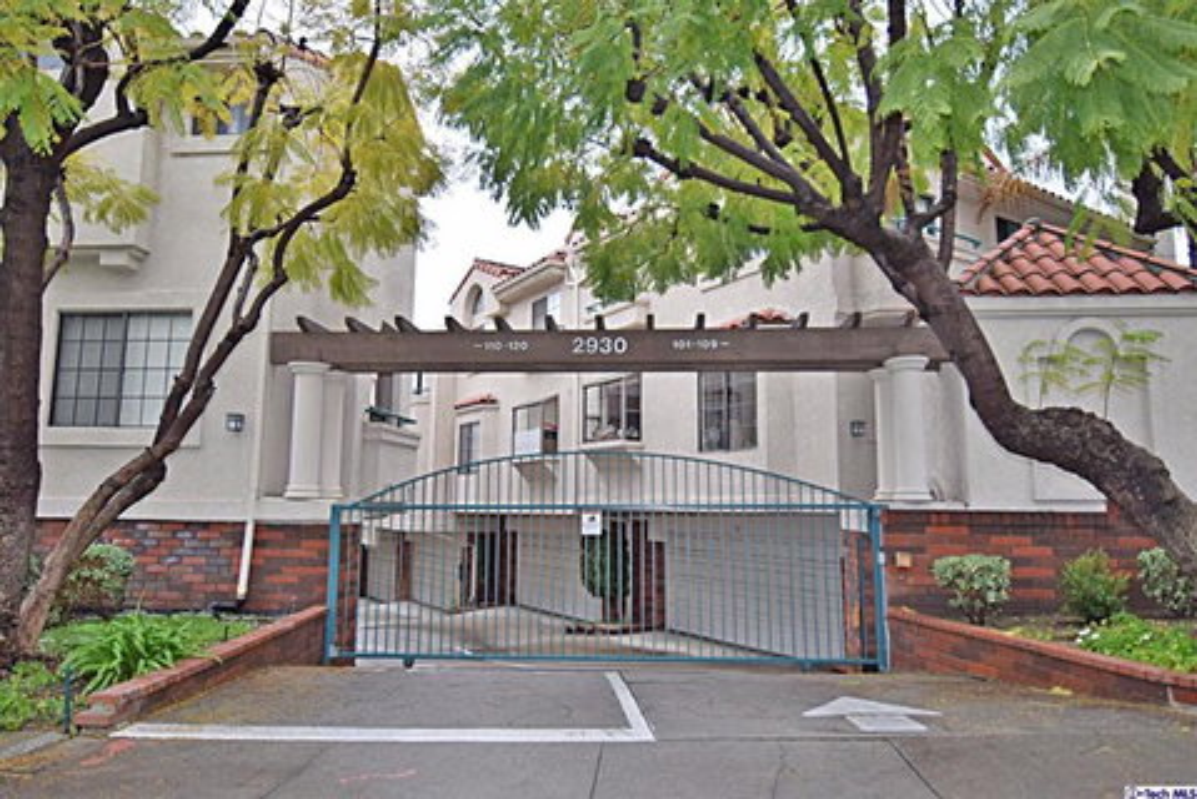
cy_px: 400
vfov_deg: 56.2
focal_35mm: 22
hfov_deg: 77.3
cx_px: 598
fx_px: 749
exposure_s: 1/80
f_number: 4.5
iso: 100
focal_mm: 15
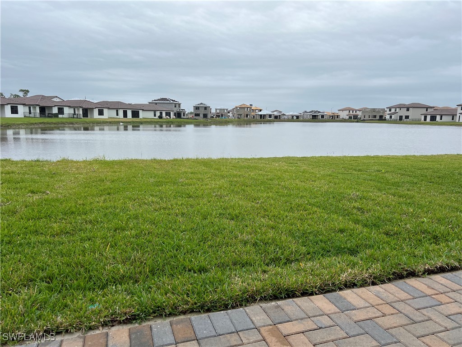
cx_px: 231
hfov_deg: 67.3
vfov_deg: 53.1
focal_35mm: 26
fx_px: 347
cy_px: 174
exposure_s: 1/2762
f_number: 1.5
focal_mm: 5.7
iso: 50
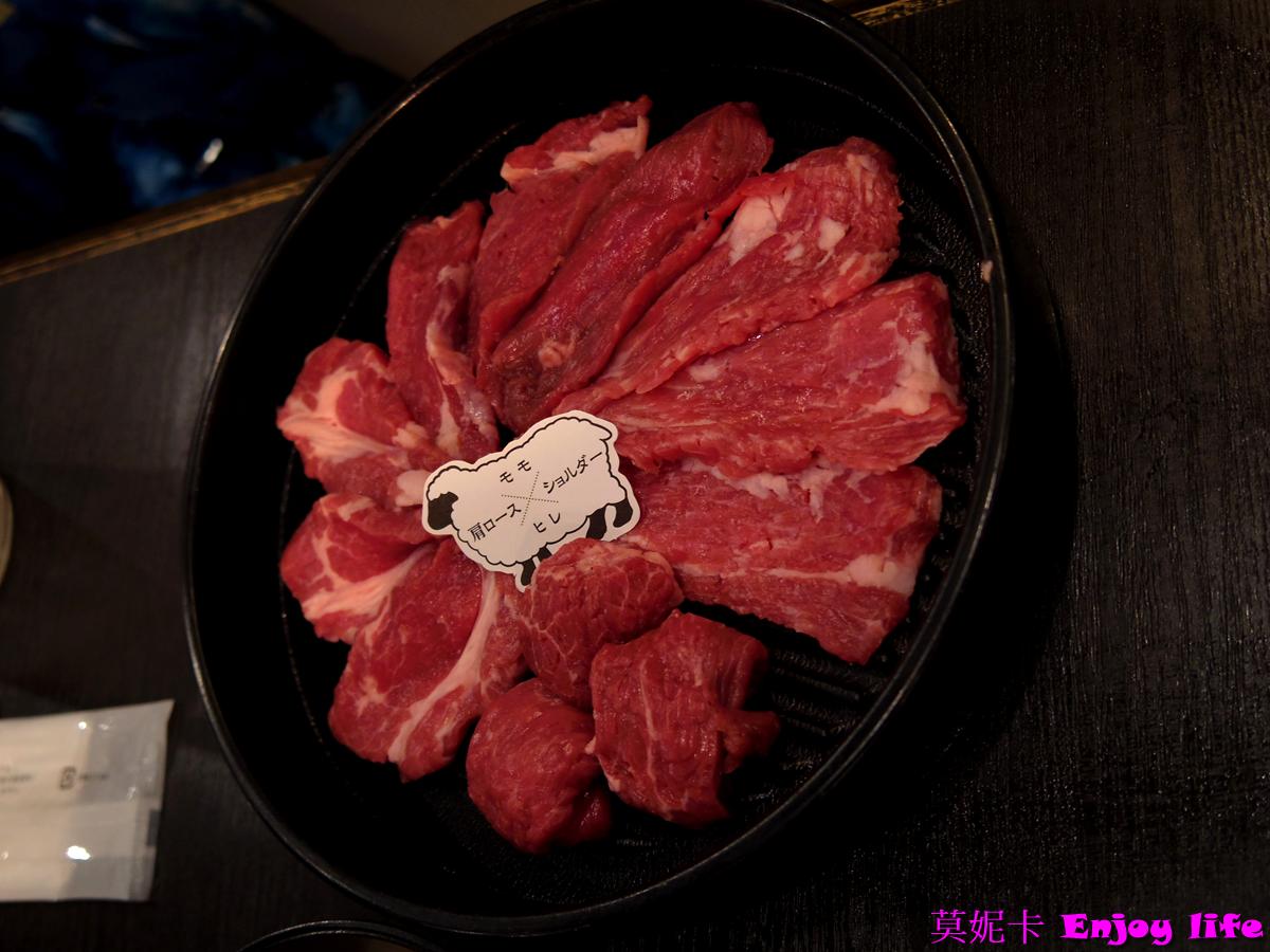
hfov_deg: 47.9
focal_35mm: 39
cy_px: 476
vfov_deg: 36.8
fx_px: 1431
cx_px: 635
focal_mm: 8.5
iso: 400
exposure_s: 1/60
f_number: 1.9
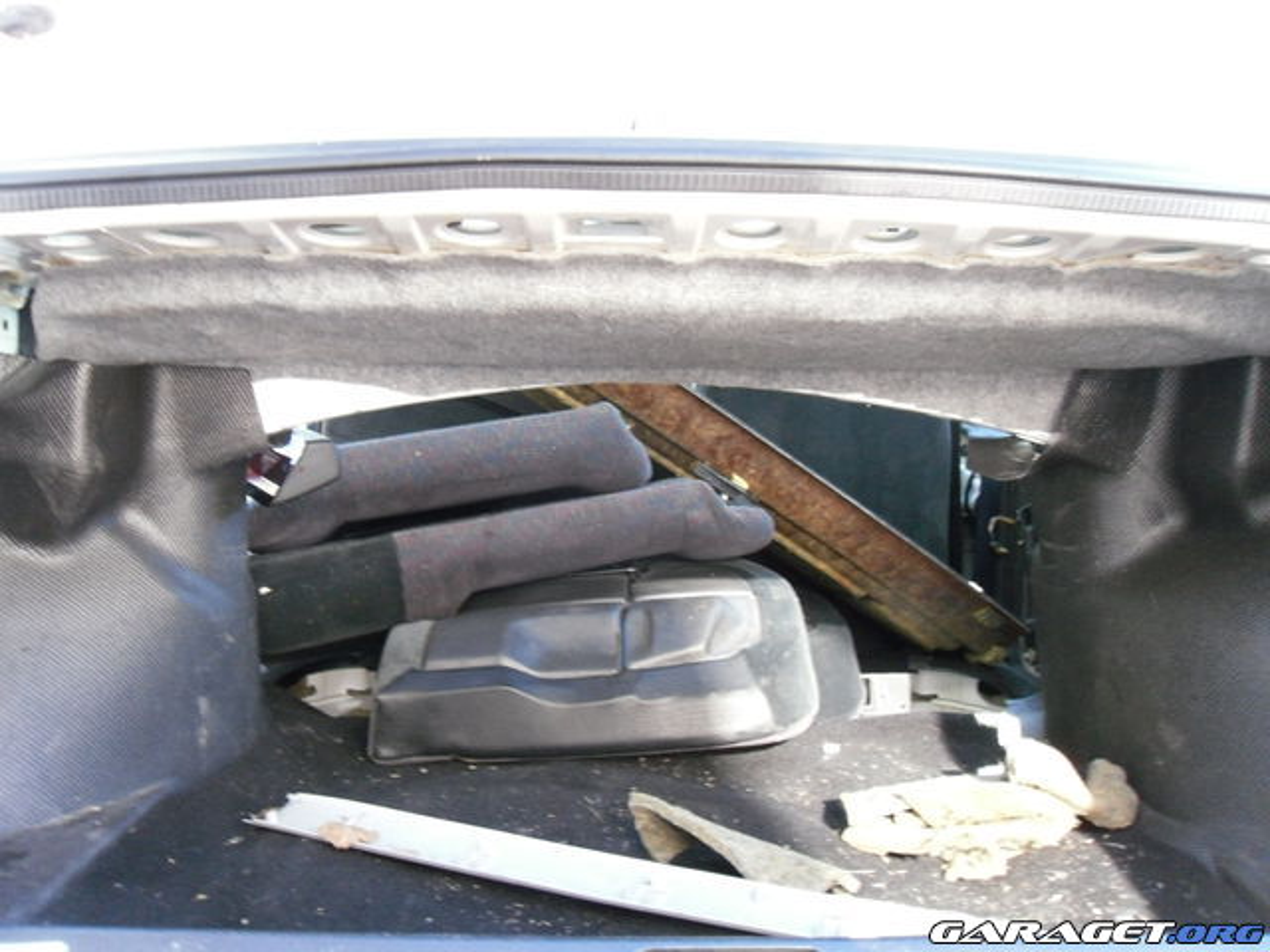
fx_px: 1284
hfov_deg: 52.6
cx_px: 635
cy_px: 476
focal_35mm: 35
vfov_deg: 40.7
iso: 400
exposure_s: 1/45
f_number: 3.5
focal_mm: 6.3
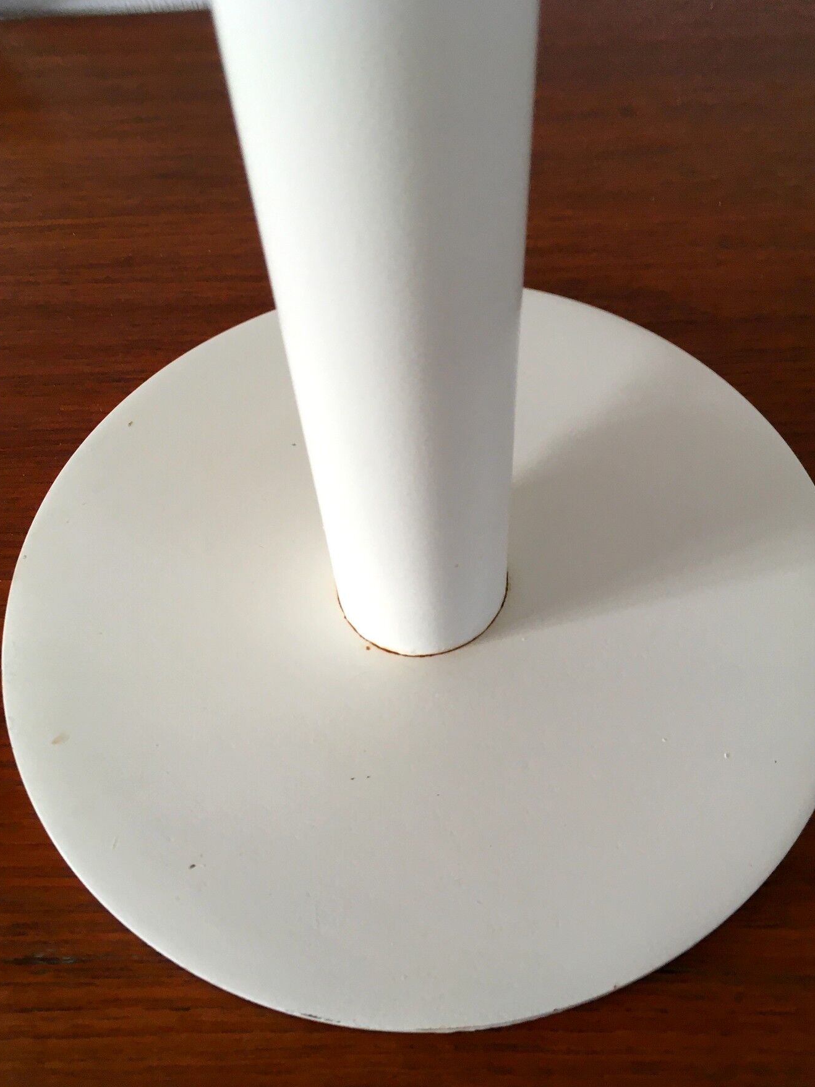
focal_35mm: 33
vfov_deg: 55.3
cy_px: 598
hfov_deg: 42.9
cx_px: 417
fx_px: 1036
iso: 100
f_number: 2.2
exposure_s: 1/33
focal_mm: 4.15
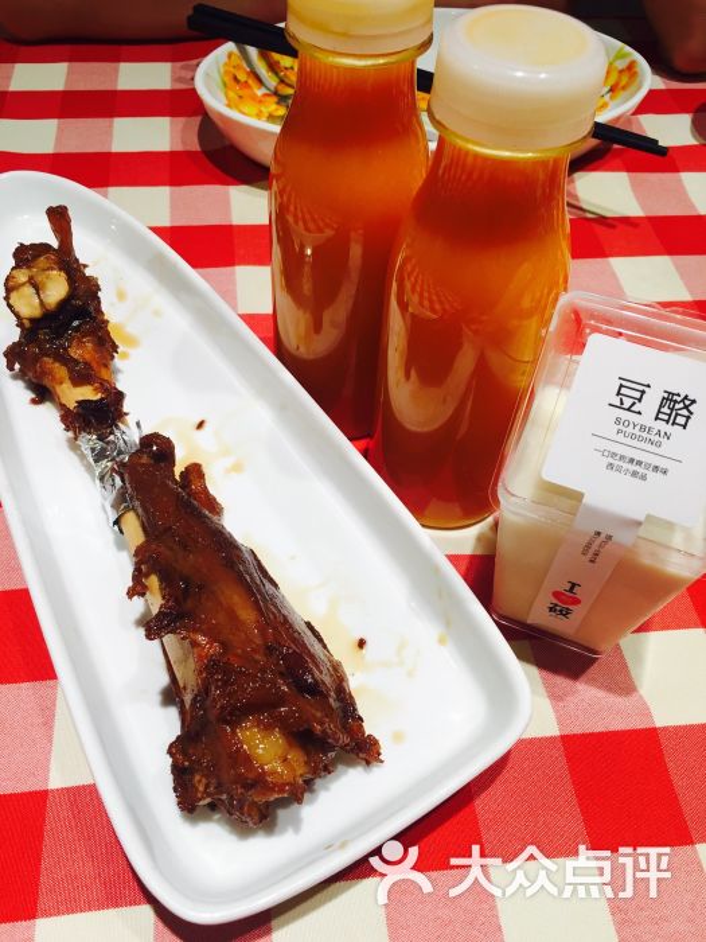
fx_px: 789
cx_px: 353
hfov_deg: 48.2
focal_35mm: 29
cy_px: 471
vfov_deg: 61.7
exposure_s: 1/100
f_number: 2.2
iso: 50
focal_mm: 4.15
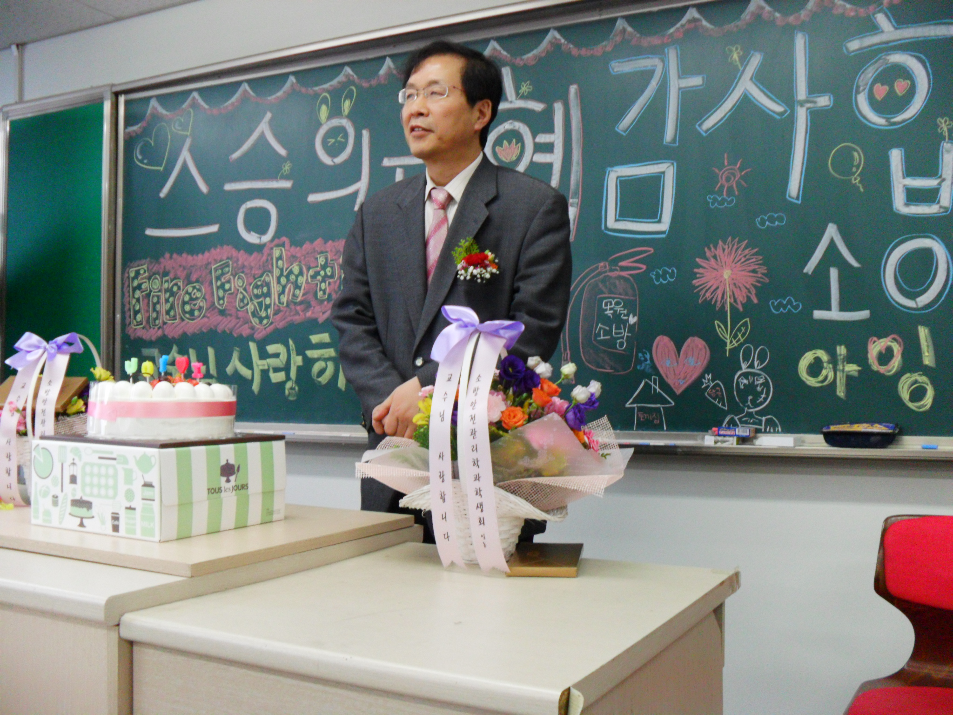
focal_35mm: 35
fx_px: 964
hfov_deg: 52.6
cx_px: 476
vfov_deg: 40.7
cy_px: 358
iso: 200
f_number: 3
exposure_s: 1/45
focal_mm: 6.3
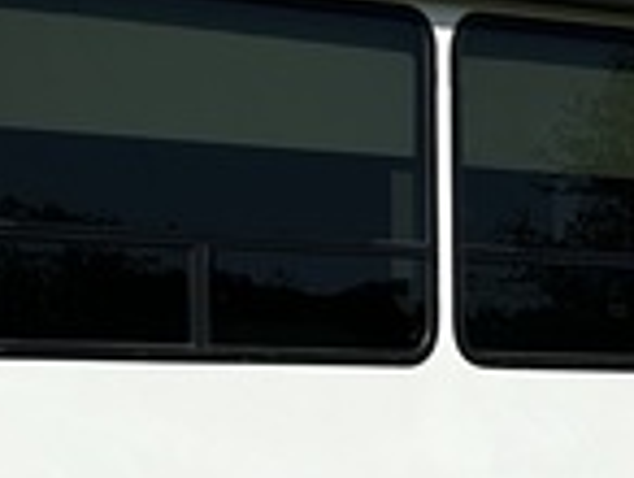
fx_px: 3265
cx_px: 339
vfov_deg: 8.4
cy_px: 274
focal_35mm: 178
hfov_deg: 11.1
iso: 50
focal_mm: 5.7
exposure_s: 1/7463
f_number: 1.5
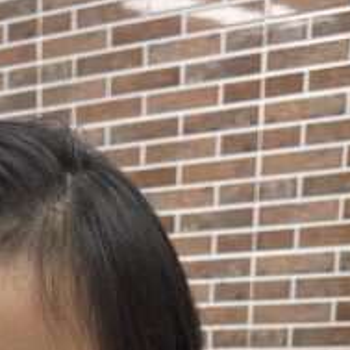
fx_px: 1338
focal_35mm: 117
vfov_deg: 12.2
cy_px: 817
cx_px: -93
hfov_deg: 14.3
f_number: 1.6
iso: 50
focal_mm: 5.1
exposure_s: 1/100
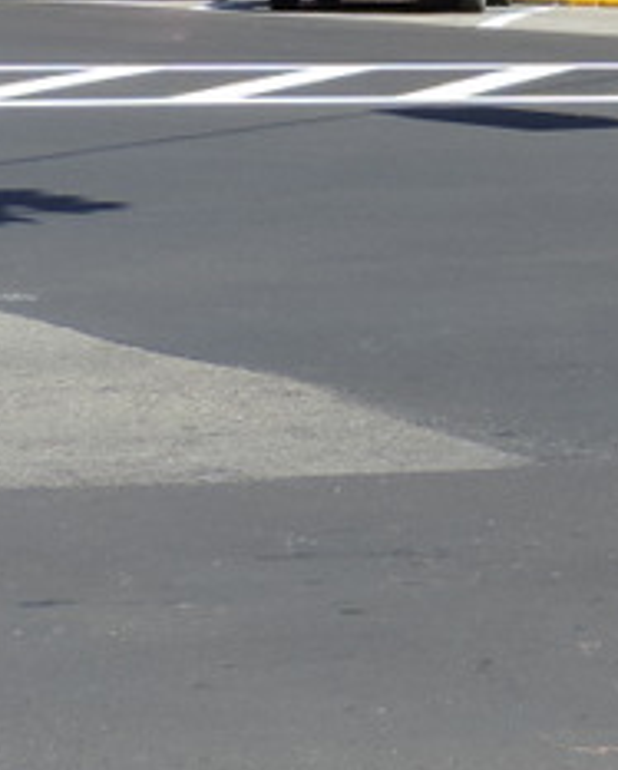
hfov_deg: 10.0
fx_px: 3423
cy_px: -433
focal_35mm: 150
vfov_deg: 12.2
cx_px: 872
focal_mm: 6.2
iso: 80
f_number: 3.3
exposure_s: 1/500
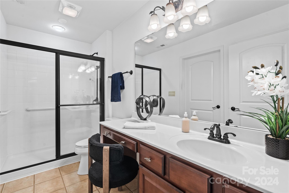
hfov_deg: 96.7
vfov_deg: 73.7
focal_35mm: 16
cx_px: 144
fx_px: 128
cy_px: 96
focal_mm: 16
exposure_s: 1/5
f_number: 8
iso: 800
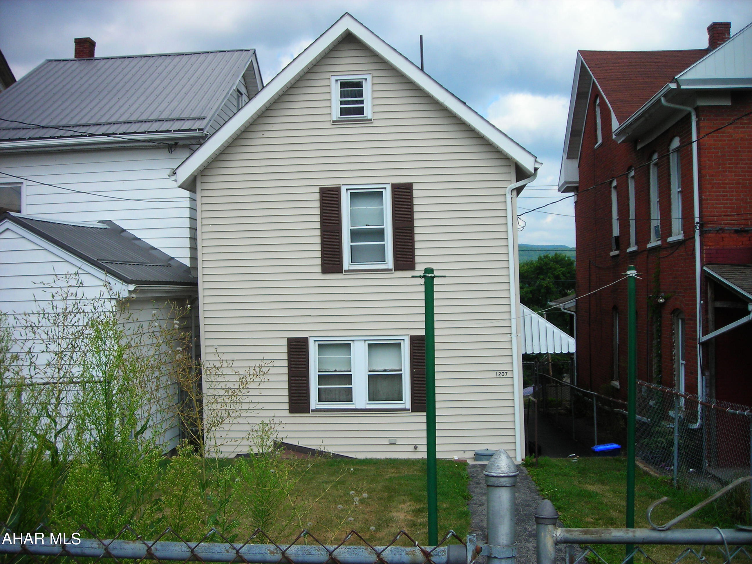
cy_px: 282
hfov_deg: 49.0
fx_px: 826
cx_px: 376
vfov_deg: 37.7
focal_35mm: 38
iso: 50
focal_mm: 6.3
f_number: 3.2
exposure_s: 1/598
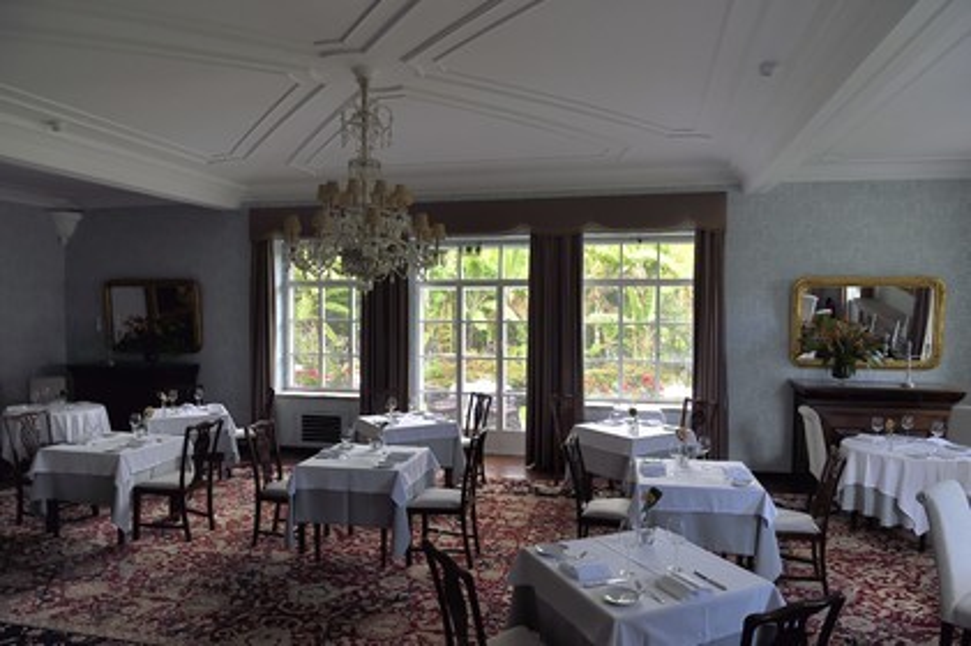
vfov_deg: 53.1
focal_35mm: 24
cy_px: 323
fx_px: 647
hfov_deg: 73.8
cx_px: 486
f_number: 8
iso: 1600
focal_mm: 24
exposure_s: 1/160
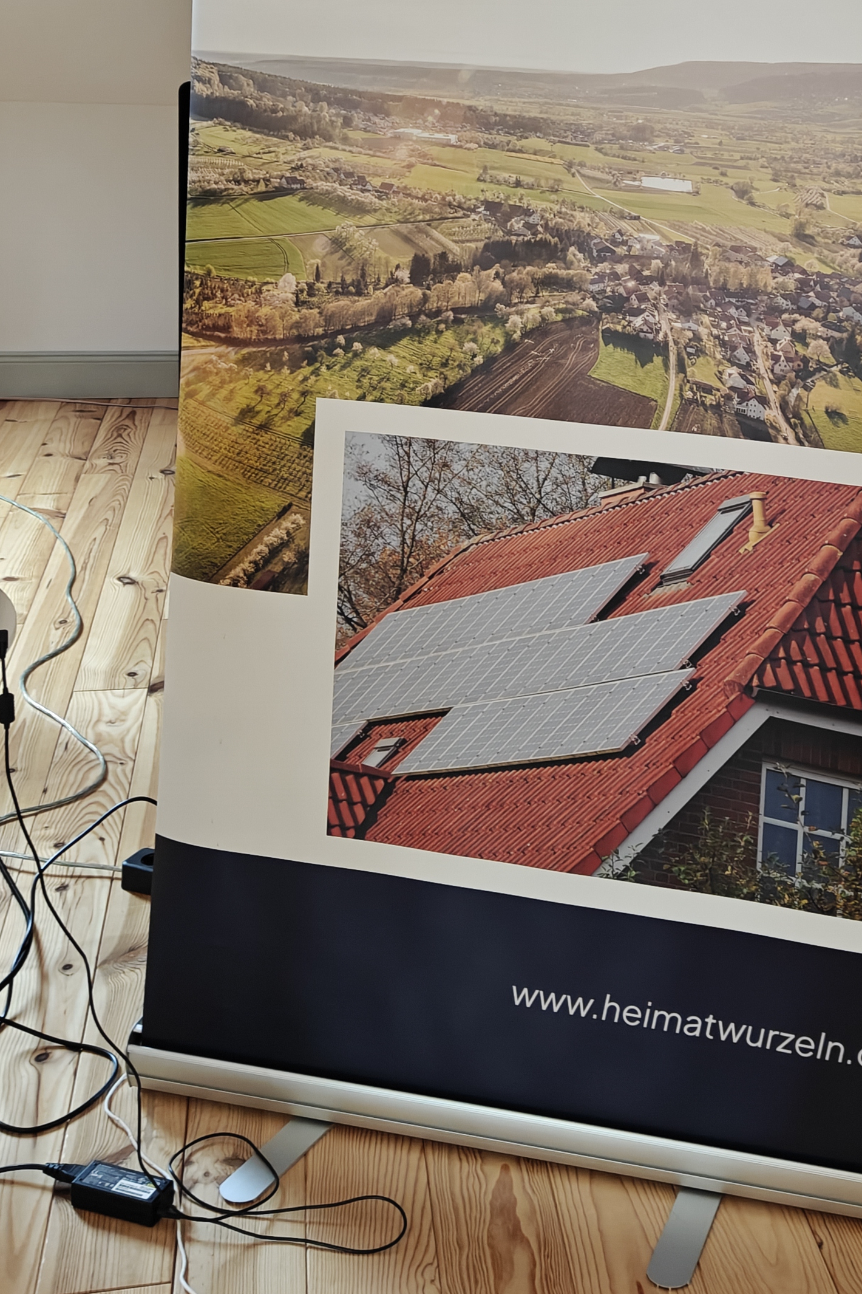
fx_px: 1724
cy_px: 241
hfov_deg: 27.4
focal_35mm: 48
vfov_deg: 39.3
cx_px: 709
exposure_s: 1/53
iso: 500
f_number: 1.8
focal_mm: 5.59
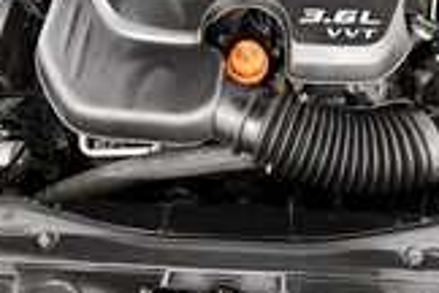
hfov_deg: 51.6
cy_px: 66
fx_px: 451
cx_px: 263
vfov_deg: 35.0
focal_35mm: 37
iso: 3200
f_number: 4.5
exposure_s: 1/100
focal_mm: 10
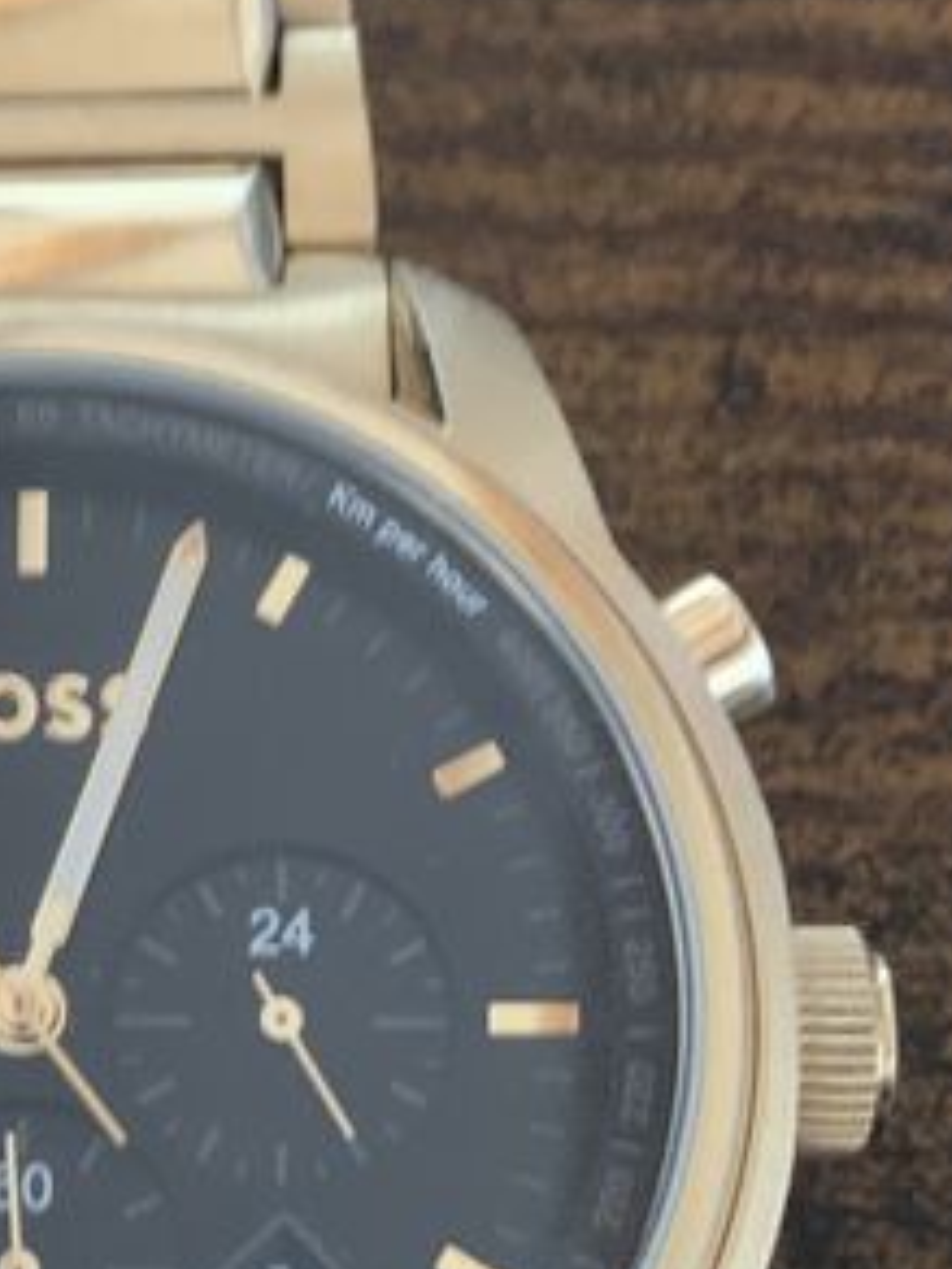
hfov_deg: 16.3
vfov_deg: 21.7
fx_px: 3264
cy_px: 1065
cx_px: 4
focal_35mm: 89
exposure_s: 1/30
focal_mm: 4.25
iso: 500
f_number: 1.8
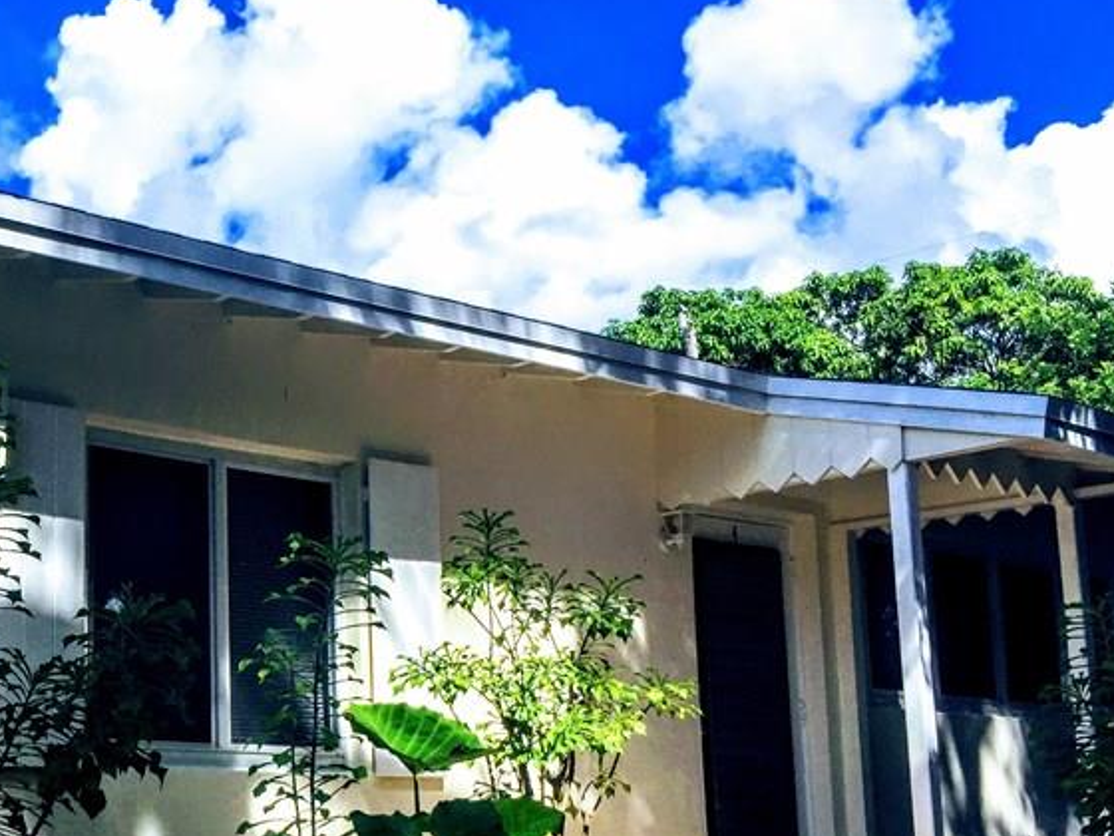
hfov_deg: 34.4
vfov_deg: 27.2
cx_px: 137
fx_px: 1706
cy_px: 609
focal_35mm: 53
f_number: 2.2
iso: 32
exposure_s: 1/1980
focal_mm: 4.15
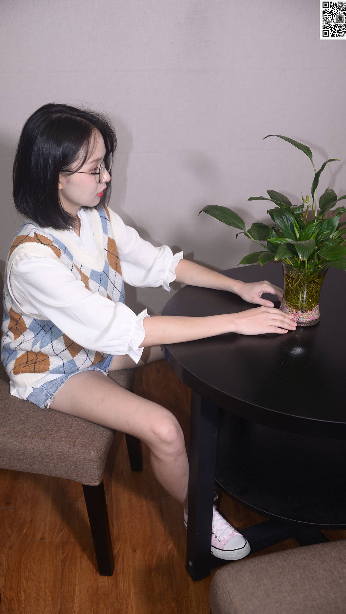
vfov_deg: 54.0
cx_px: 154
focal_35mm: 37
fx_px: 604
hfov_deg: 32.0
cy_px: 308
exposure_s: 1/80
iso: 400
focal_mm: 35
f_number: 5
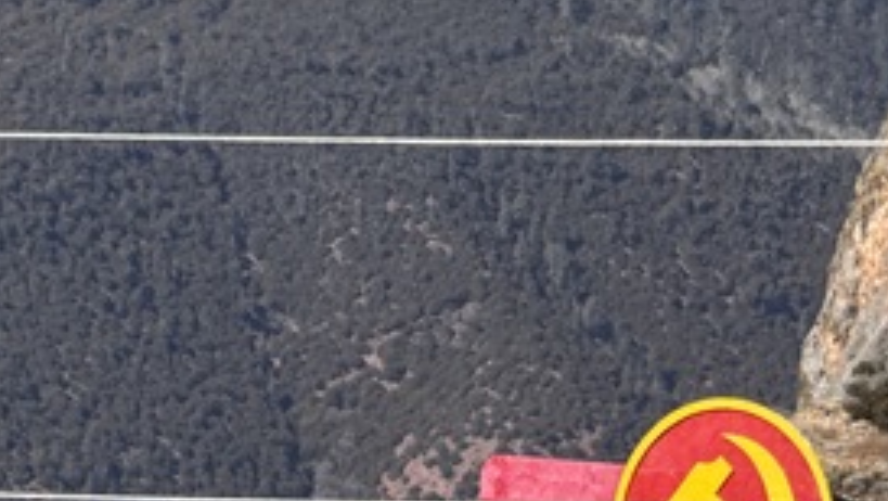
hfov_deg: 4.4
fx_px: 11546
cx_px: 387
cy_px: 1035
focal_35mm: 490
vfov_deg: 2.5
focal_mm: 15.66
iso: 50
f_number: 2.8
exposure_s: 1/1048
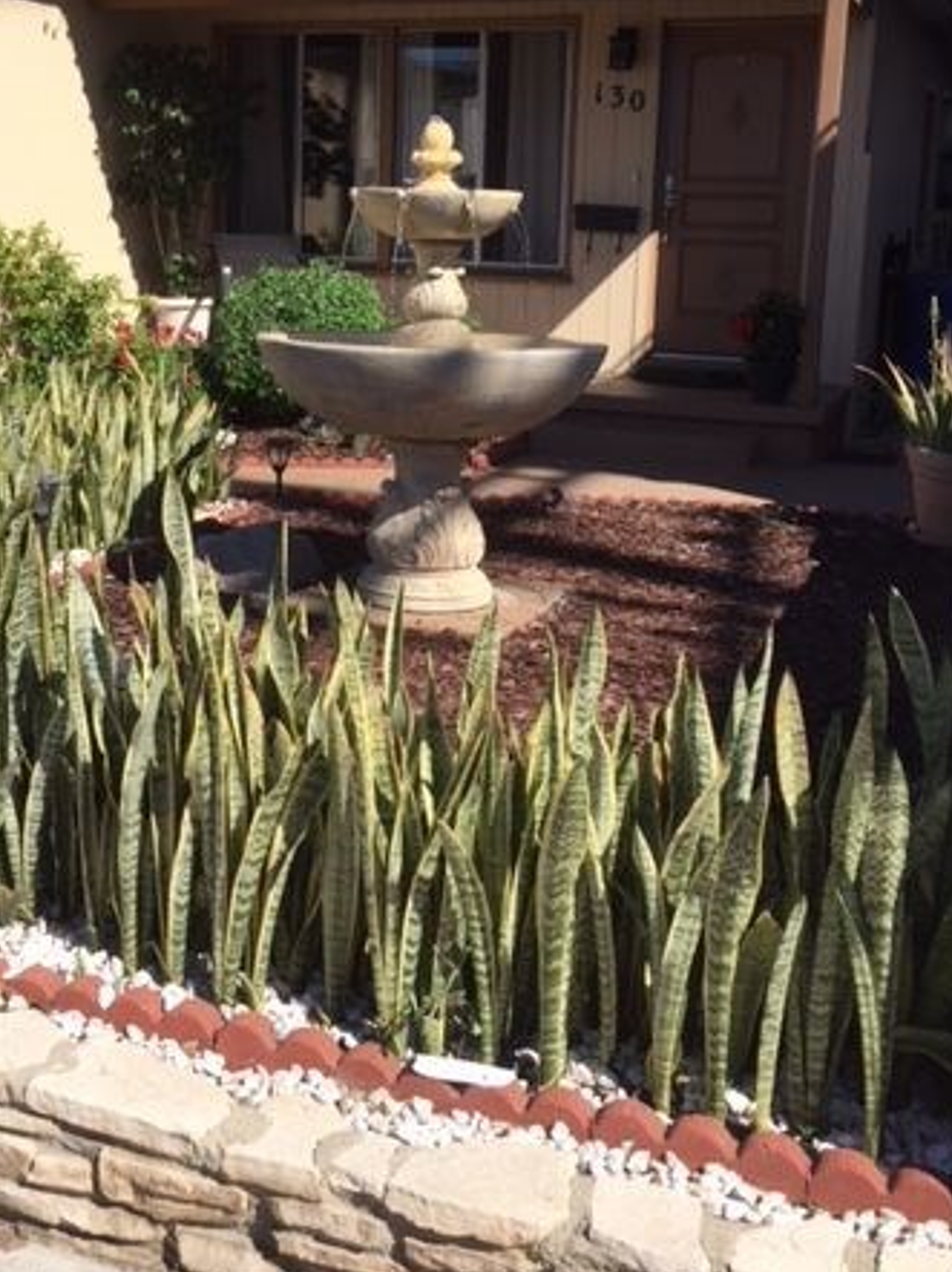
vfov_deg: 44.6
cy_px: 504
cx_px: 414
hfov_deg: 34.3
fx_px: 1542
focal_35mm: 42
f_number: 2.2
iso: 32
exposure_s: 1/1721
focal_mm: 4.15
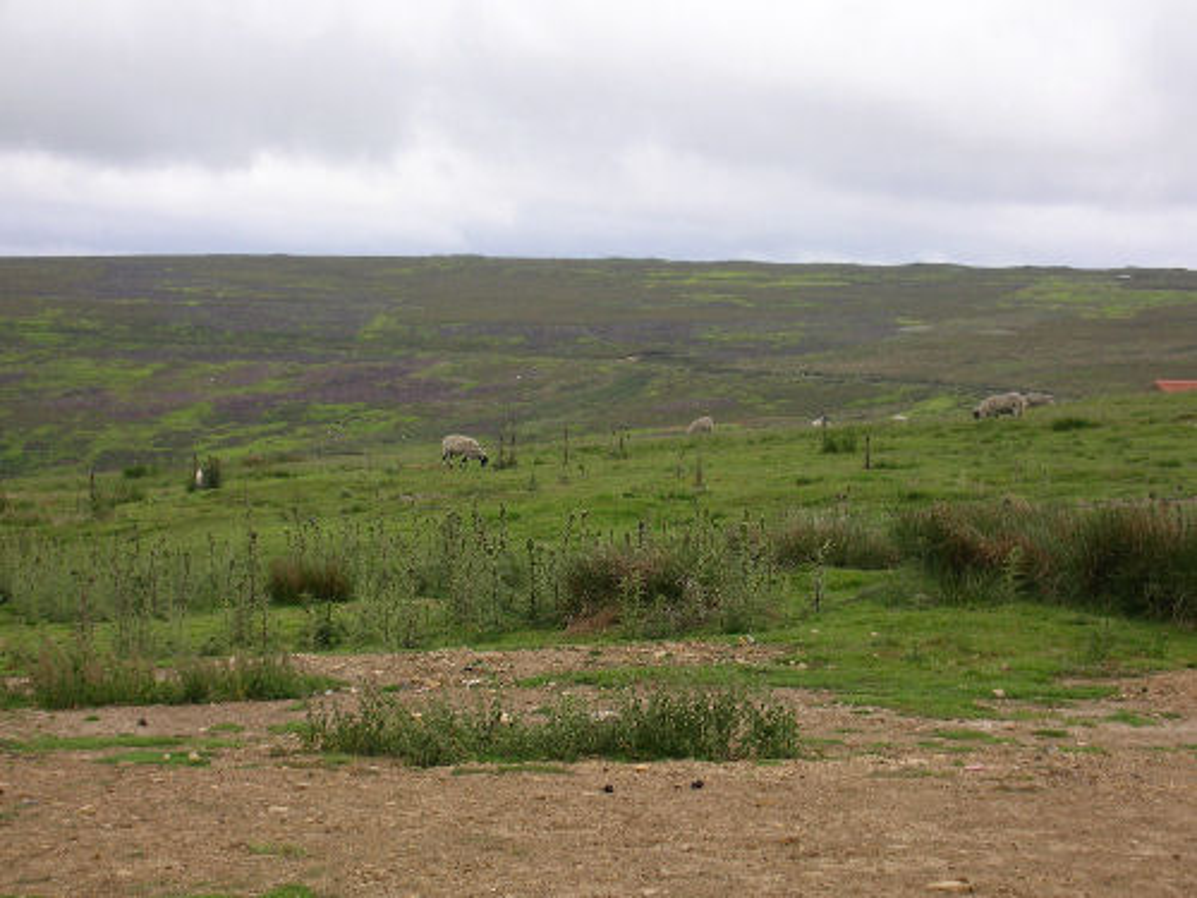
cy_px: 449
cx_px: 598
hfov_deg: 22.8
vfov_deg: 17.2
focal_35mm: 86
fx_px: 2974
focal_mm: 14.3
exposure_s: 1/67.7
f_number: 4.8
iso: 50
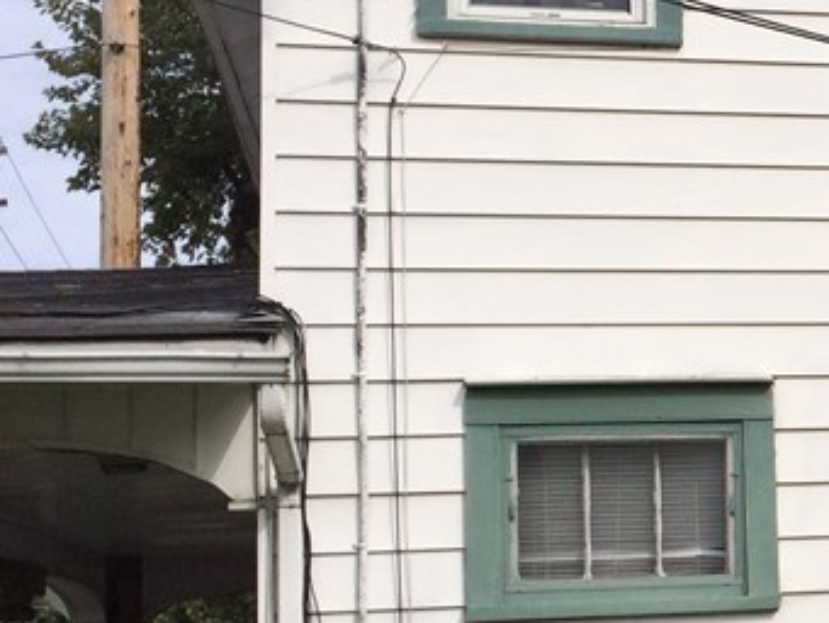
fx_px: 2156
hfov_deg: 19.9
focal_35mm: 90
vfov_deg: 16.4
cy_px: 363
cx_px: 1089
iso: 40
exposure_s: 1/3425
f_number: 2.2
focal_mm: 4.12
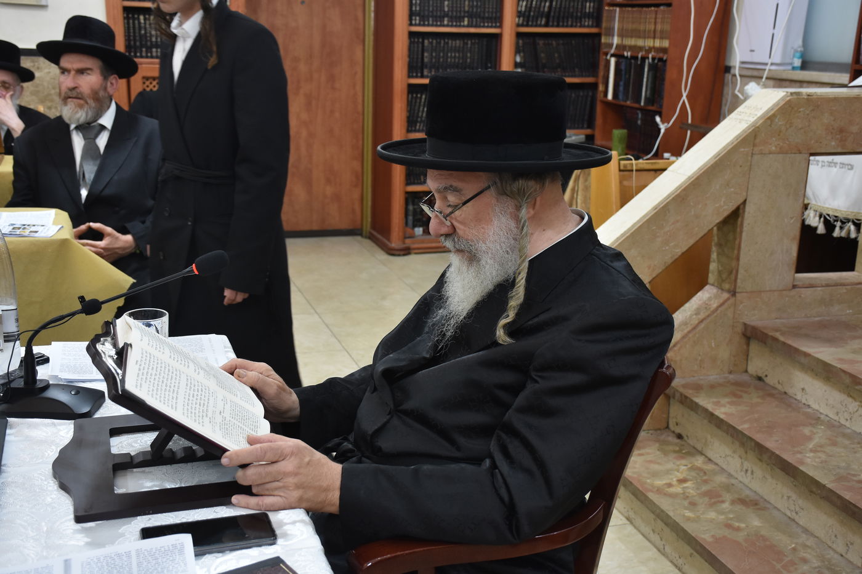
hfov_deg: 43.6
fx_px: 1077
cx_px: 431
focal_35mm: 45
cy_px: 287
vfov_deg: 29.9
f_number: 5.6
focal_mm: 30
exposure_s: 1/125
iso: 1000
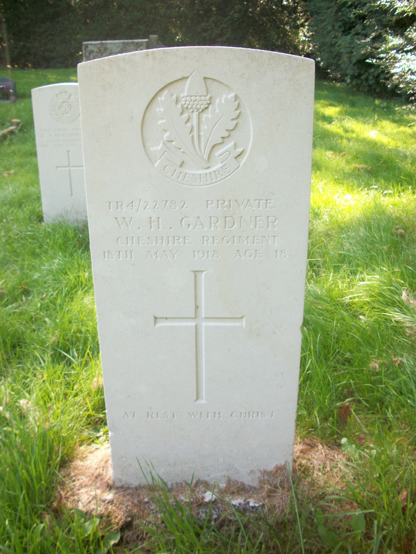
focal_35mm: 35
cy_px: 277
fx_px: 561
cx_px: 208
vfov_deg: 52.6
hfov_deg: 40.7
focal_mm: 6.3
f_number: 3.1
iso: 80
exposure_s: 1/80
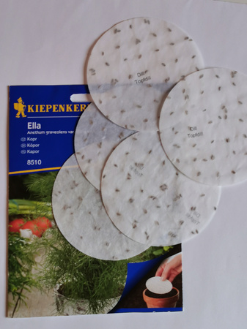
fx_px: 705
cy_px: 164
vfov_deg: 26.3
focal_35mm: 74
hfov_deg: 19.9
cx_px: 124
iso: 80
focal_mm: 5.56
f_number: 1.6
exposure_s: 1/100
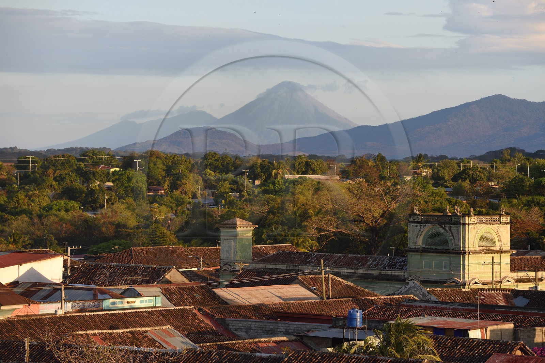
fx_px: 2649
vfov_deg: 7.8
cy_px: 182
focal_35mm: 175
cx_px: 272
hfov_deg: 11.7
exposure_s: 1/400
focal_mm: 175
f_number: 7.1
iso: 400
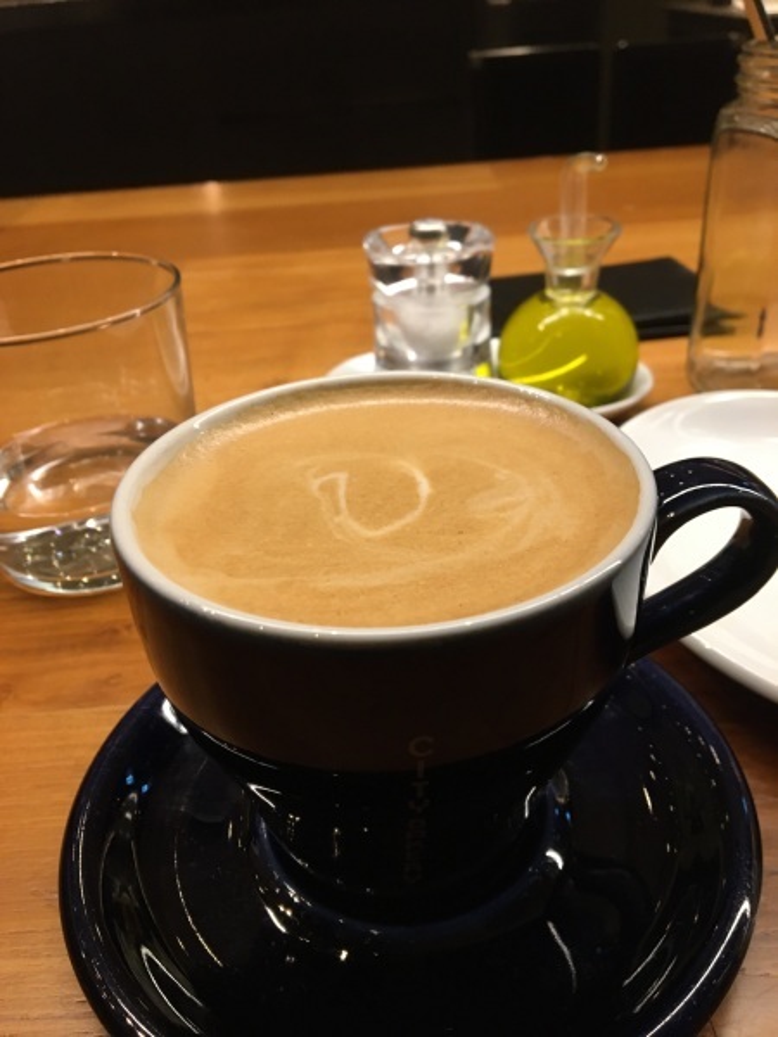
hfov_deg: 48.2
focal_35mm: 29
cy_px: 518
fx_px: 869
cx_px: 389
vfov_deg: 61.7
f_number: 2.2
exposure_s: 1/30
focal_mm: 4.15
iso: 125
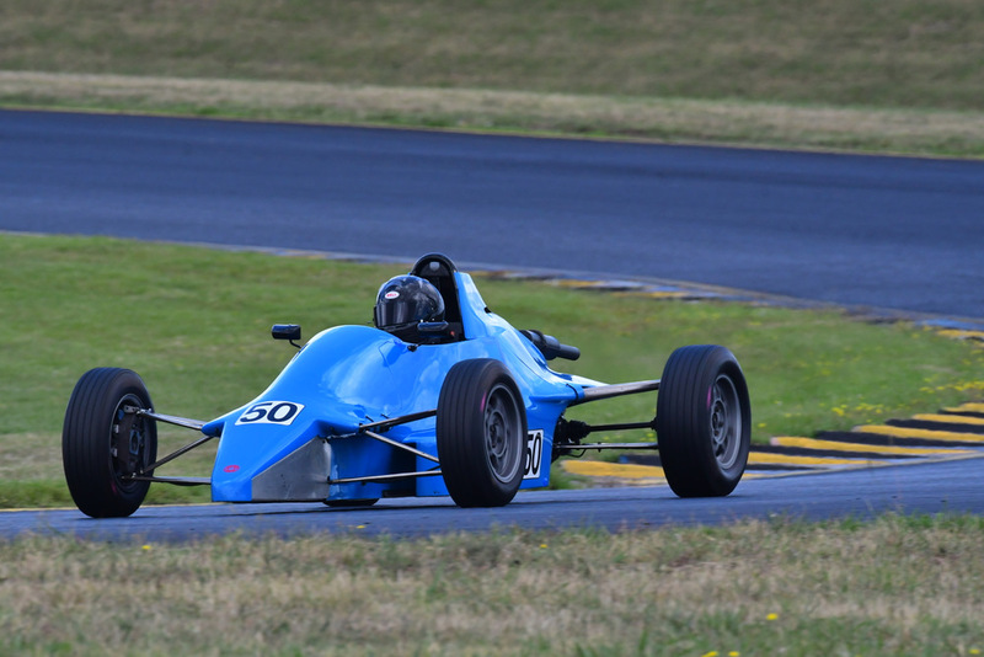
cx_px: 492
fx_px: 15995
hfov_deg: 3.5
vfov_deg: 2.4
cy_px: 328
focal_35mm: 585
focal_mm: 390
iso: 1000
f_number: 11
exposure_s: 1/640
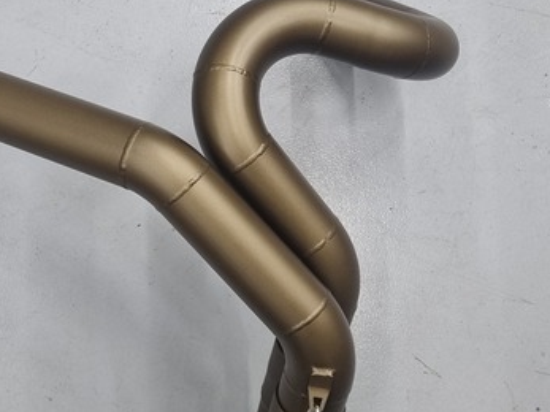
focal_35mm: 45
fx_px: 715
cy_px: 225
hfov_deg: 40.2
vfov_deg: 32.1
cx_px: 101
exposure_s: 1/50
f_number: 1.8
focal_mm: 5.4
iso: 200
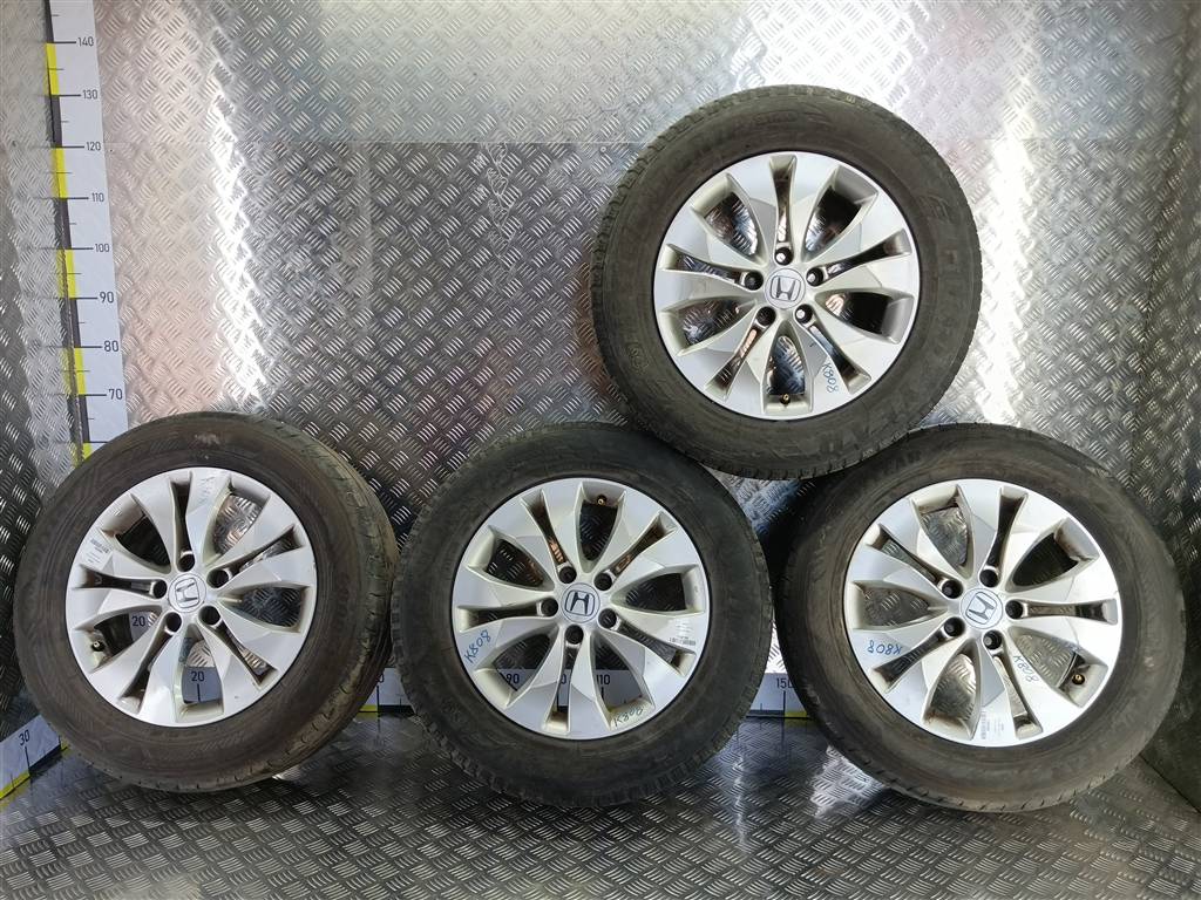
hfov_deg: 65.3
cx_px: 600
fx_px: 937
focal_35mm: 27
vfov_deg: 51.4
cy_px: 450
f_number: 1.6
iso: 113
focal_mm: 4.11
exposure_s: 1/50
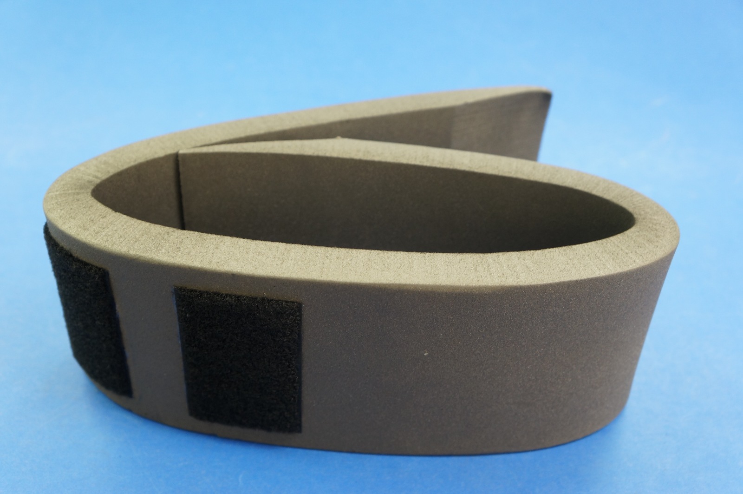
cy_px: 247
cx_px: 372
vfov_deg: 32.9
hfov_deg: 48.0
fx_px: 835
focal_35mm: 40
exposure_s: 1/15
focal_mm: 27
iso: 400
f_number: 4
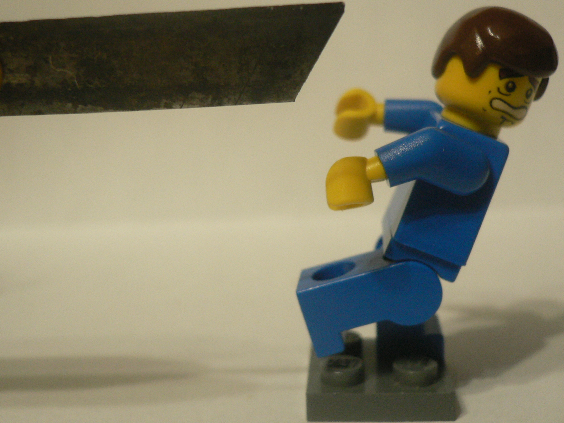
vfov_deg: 33.5
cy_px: 179
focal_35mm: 43
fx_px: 701
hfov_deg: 43.8
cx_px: 275
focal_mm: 5.8
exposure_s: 1/13
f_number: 2.8
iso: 200
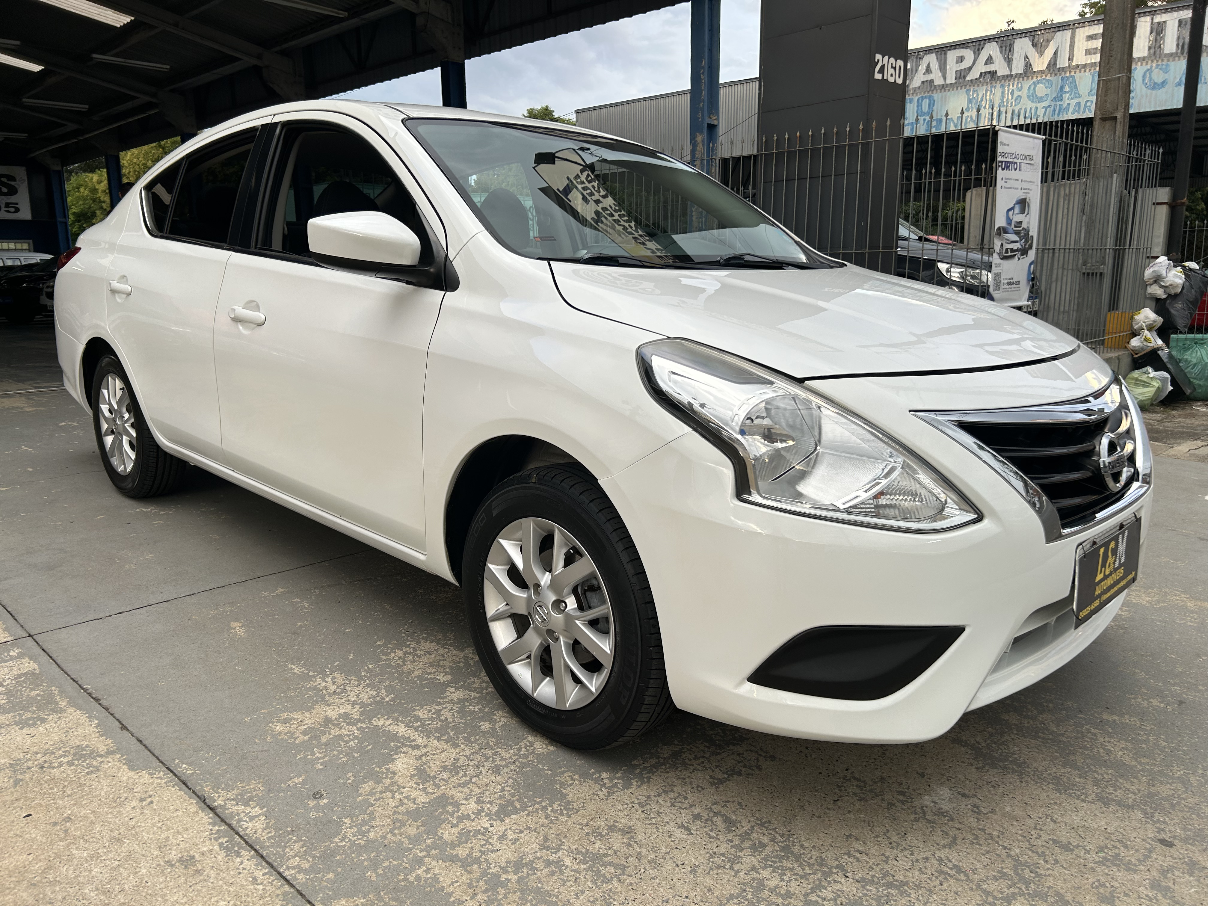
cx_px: 604
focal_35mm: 26
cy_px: 453
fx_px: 907
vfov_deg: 53.1
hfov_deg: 67.3
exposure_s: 1/121
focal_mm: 5.7
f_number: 1.5
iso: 32
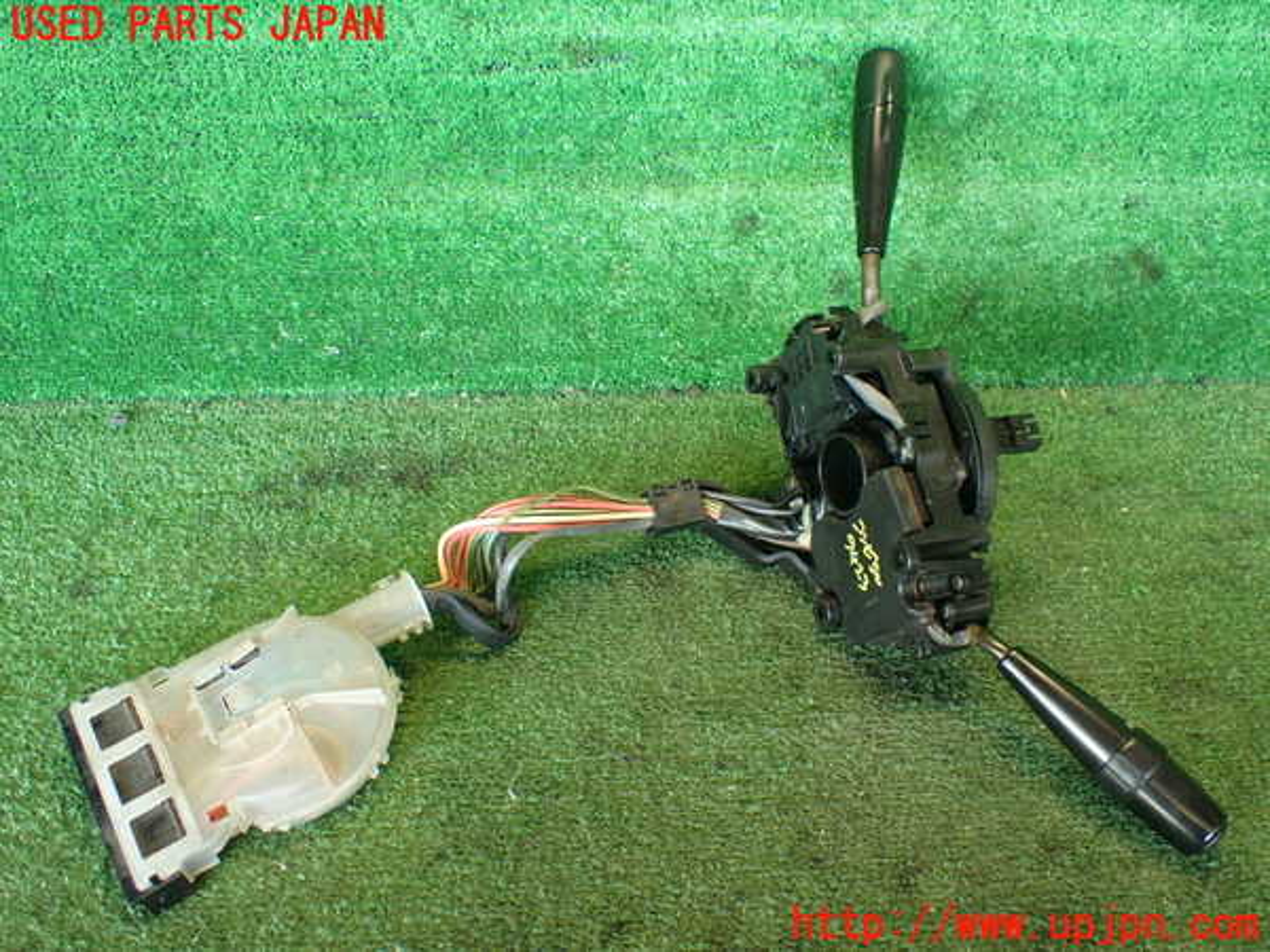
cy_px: 476
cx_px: 635
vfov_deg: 44.2
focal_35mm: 32
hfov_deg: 56.8
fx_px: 1174
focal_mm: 5.79
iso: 200
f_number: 2.4
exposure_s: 1/30
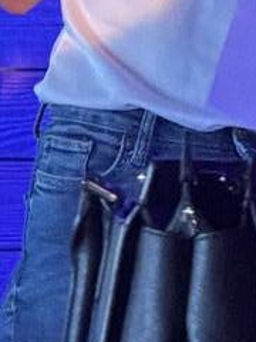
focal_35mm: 798
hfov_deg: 1.9
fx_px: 7890
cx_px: -104
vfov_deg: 2.5
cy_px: -58
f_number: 2.8
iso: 640
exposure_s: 1/40
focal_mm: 15.66
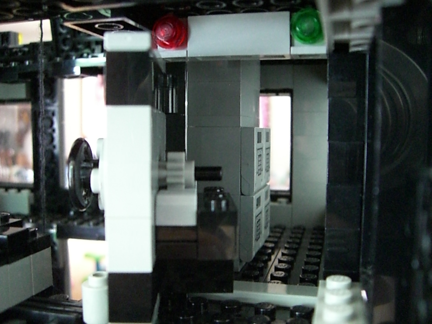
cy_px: 162
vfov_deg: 37.7
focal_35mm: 38
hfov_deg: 49.0
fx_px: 474
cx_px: 216
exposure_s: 1/20
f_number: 2.7
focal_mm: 6.2
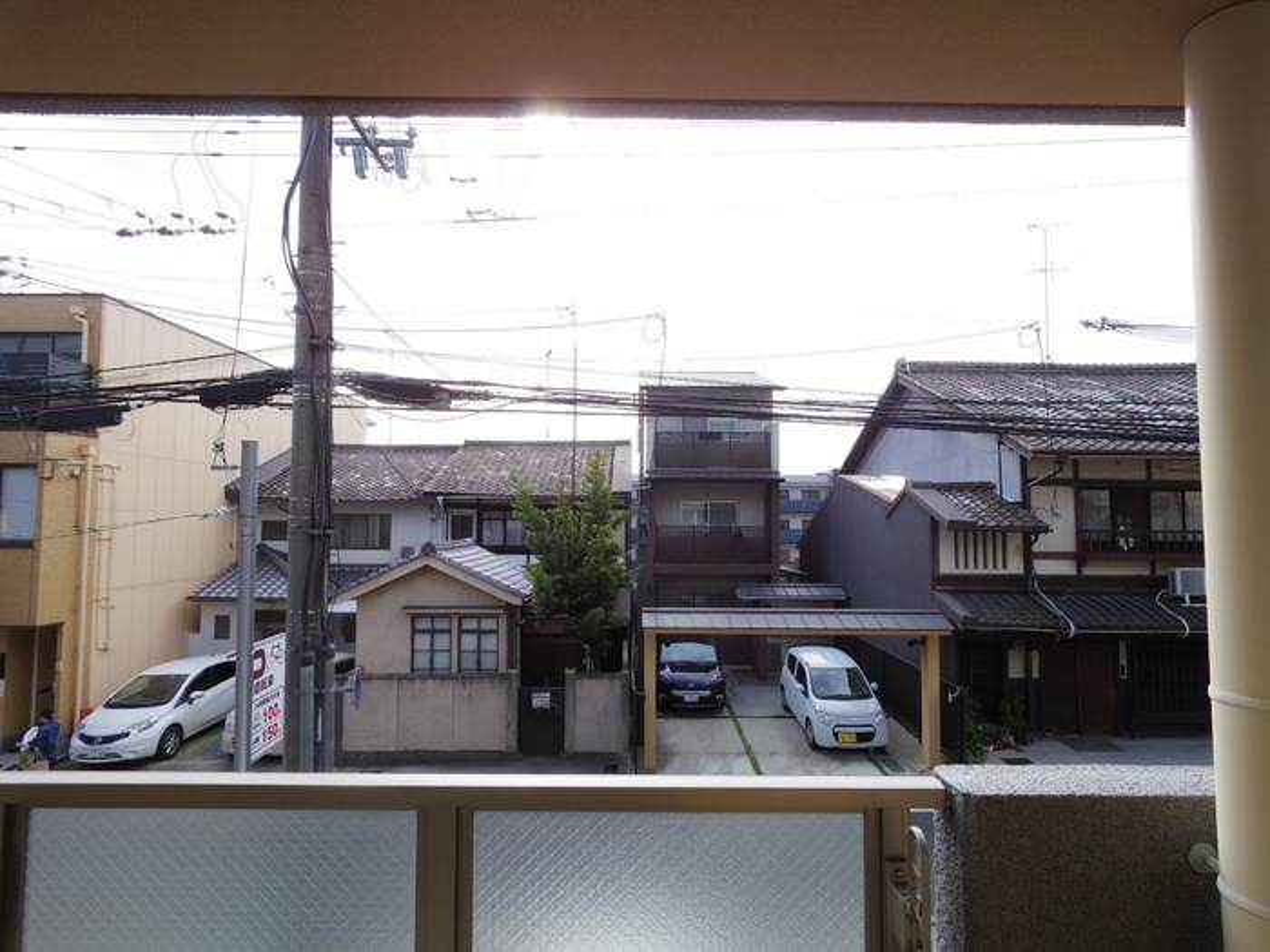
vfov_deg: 74.7
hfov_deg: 91.0
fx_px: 624
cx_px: 635
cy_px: 476
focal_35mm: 17
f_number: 4.5
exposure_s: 1/500
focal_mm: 3.8
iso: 200
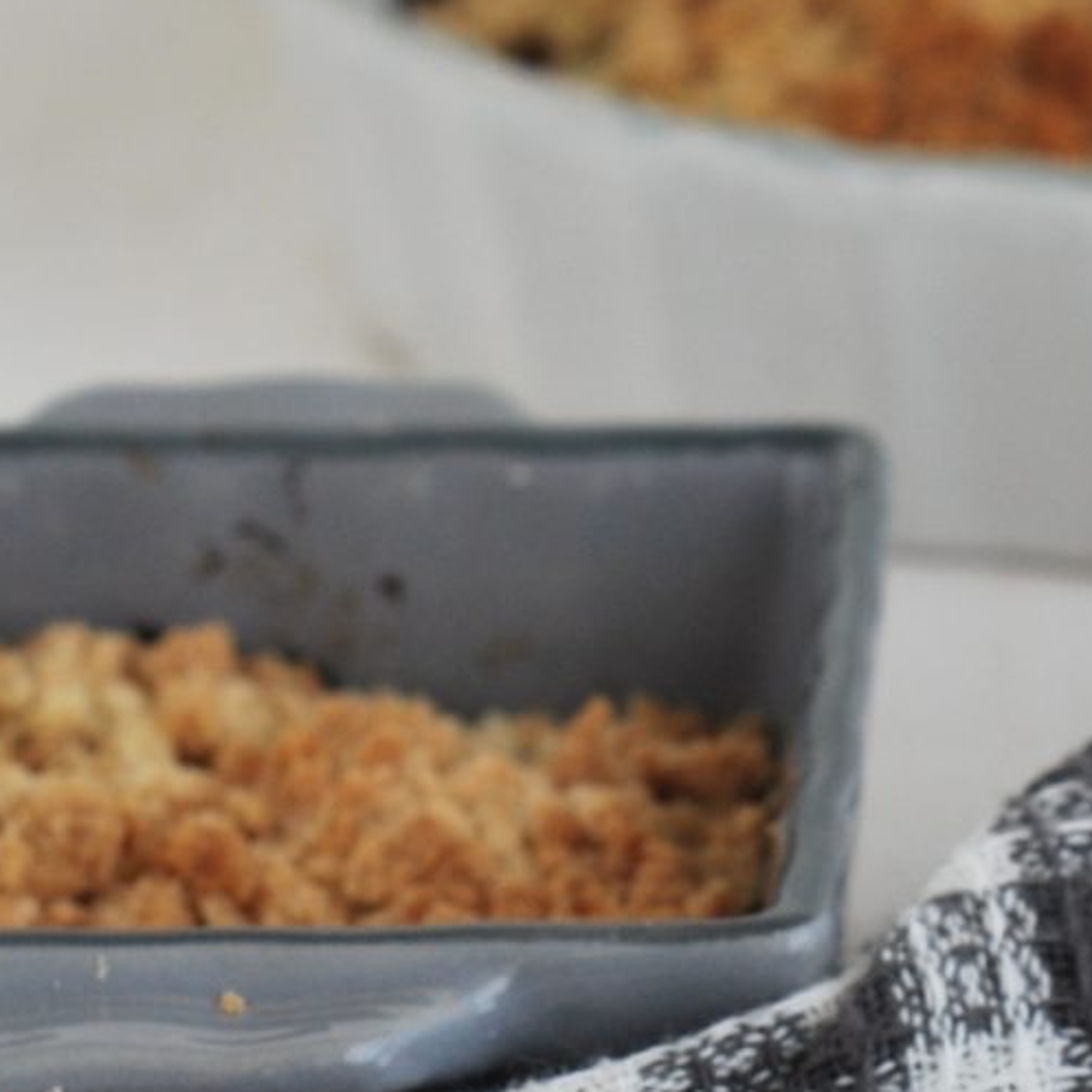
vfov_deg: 6.7
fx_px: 9387
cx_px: 816
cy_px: 292
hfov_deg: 6.7
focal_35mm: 263
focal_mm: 50
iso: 200
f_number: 5
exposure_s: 1/25
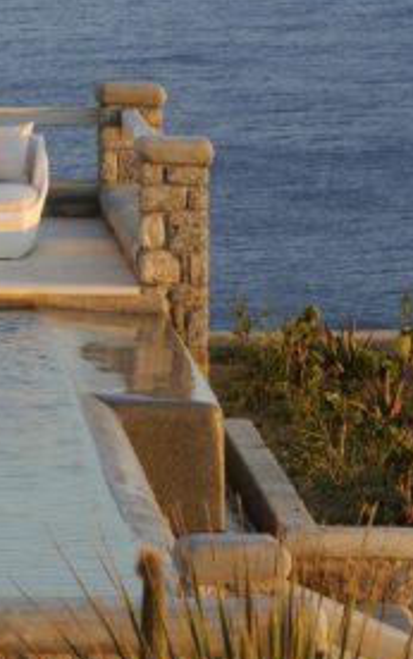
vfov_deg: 5.5
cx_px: -191
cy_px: 158
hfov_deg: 3.4
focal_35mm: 382
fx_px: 6865
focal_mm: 90
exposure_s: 1/30
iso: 200
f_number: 16
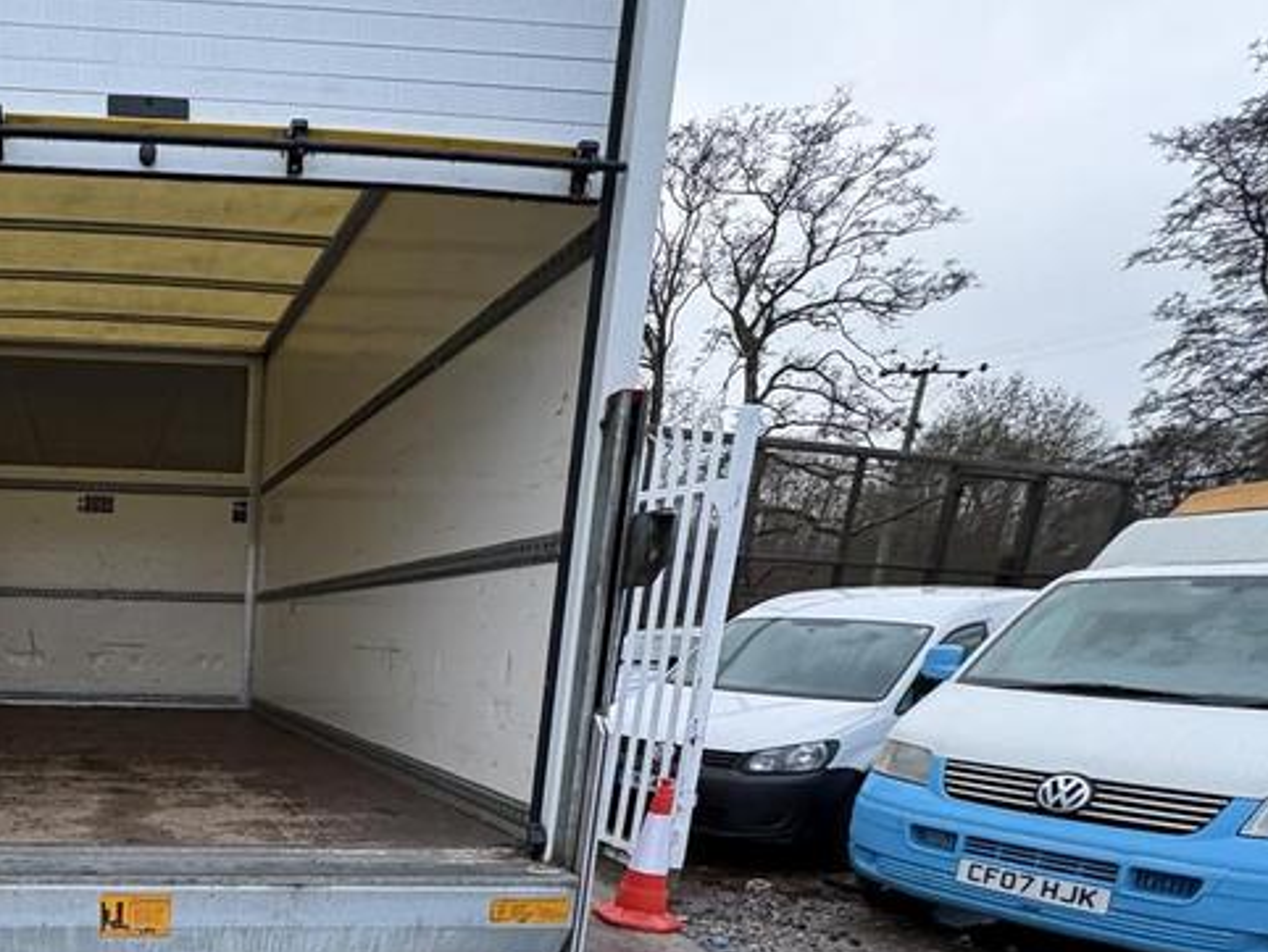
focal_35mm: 26
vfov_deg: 48.1
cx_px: 139
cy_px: 839
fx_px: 953
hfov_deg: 58.1
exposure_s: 1/99
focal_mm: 2.22
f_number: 2.2
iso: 160
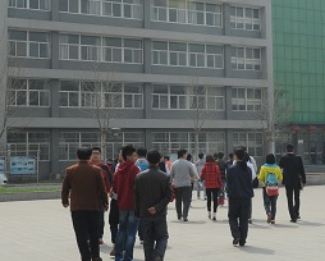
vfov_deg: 21.0
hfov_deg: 25.9
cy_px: 95
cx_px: 214
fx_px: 703
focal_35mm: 73
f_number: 11
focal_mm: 31
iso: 320
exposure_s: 1/500
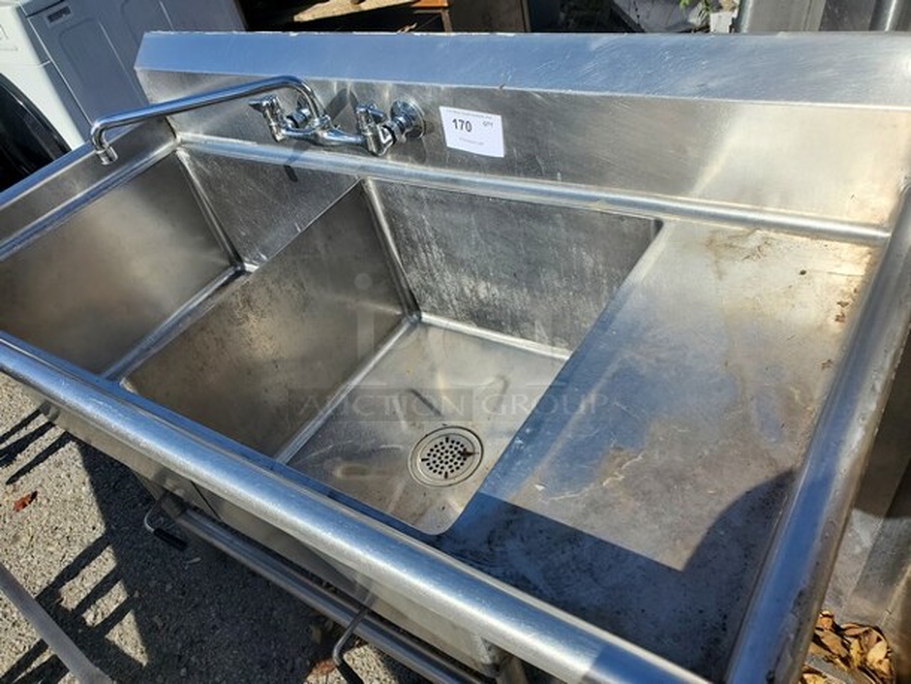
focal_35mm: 26
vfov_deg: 53.1
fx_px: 685
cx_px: 456
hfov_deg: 67.3
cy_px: 342
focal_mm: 4.3
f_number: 2.4
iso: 50
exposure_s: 1/2100
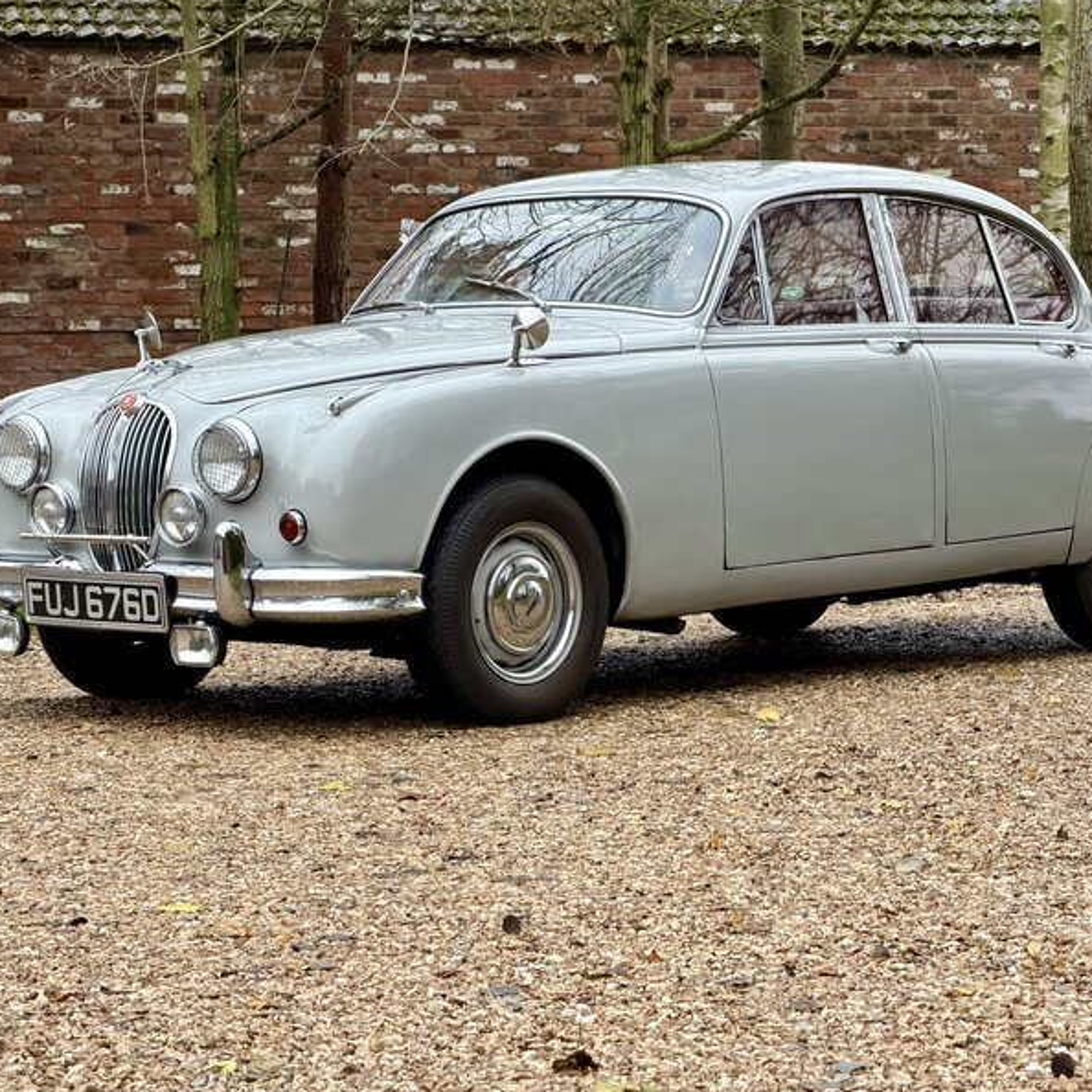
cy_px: 544
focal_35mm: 119
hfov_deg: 14.6
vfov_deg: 14.7
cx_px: 605
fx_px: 4247
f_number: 2.8
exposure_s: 1/121
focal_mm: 16.89
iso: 160
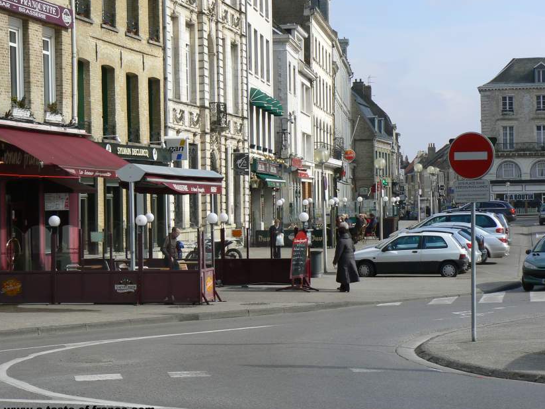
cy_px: 197
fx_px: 1307
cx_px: 294
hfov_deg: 23.6
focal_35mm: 83
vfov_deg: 17.8
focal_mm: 12.6
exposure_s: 1/500
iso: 80
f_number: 6.3
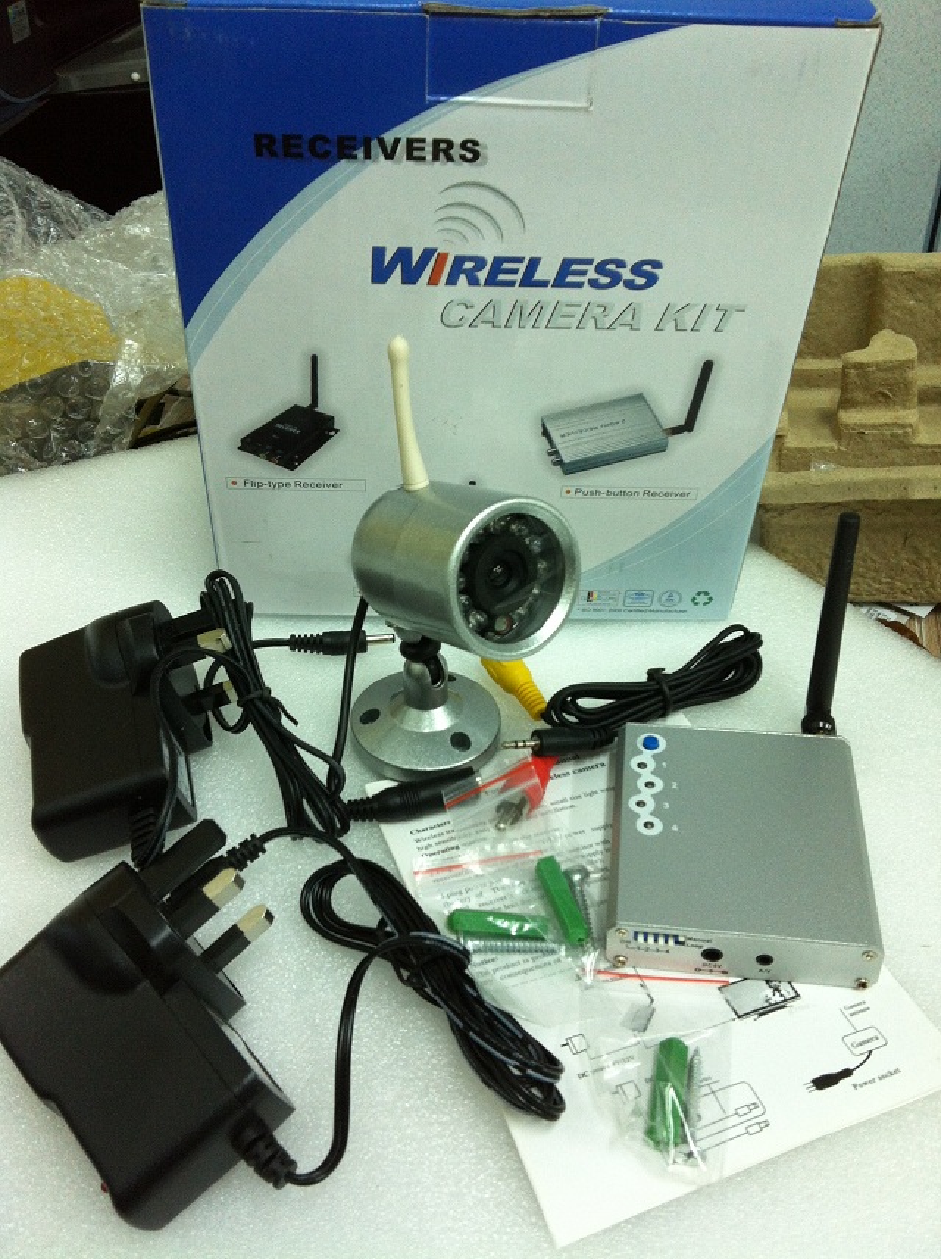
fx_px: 1271
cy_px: 630
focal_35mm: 35
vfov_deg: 52.7
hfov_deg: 40.6
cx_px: 470
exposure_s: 1/17
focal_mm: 3.85
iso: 100
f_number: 2.8
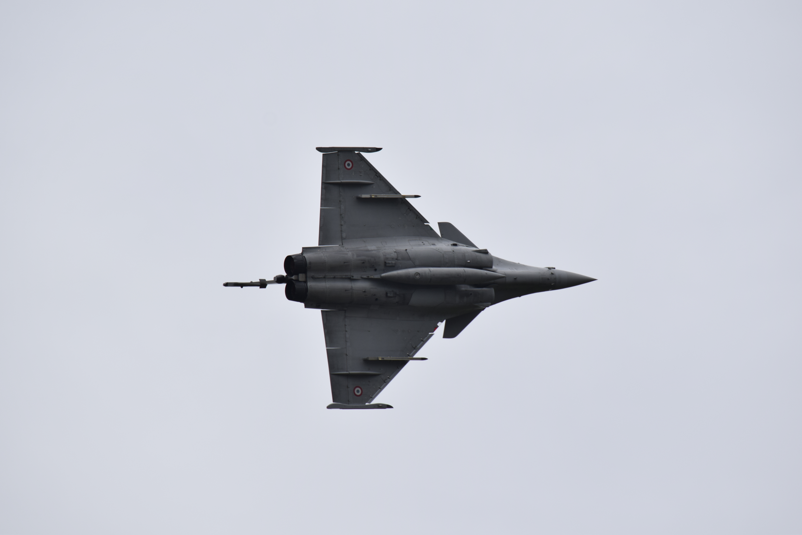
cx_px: 401
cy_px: 268
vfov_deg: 3.1
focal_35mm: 450
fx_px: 10024
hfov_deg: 4.6
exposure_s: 1/800
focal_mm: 300
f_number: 9
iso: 200
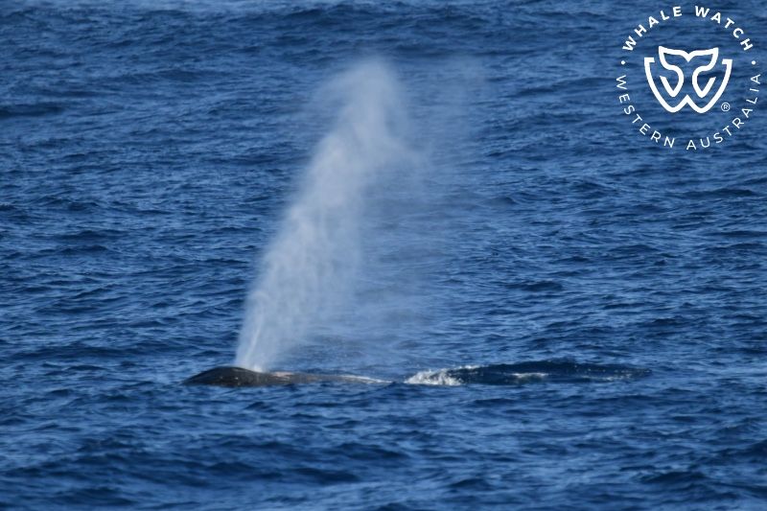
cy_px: 256
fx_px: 12780
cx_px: 384
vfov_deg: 2.3
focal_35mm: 600
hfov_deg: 3.4
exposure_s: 1/8000
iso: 1600
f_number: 6.3
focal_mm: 600
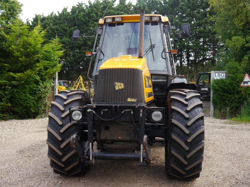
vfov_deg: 36.0
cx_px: 125
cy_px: 94
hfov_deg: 46.8
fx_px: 289
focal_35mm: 40
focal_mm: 20
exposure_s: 1/160
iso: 160
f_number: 5
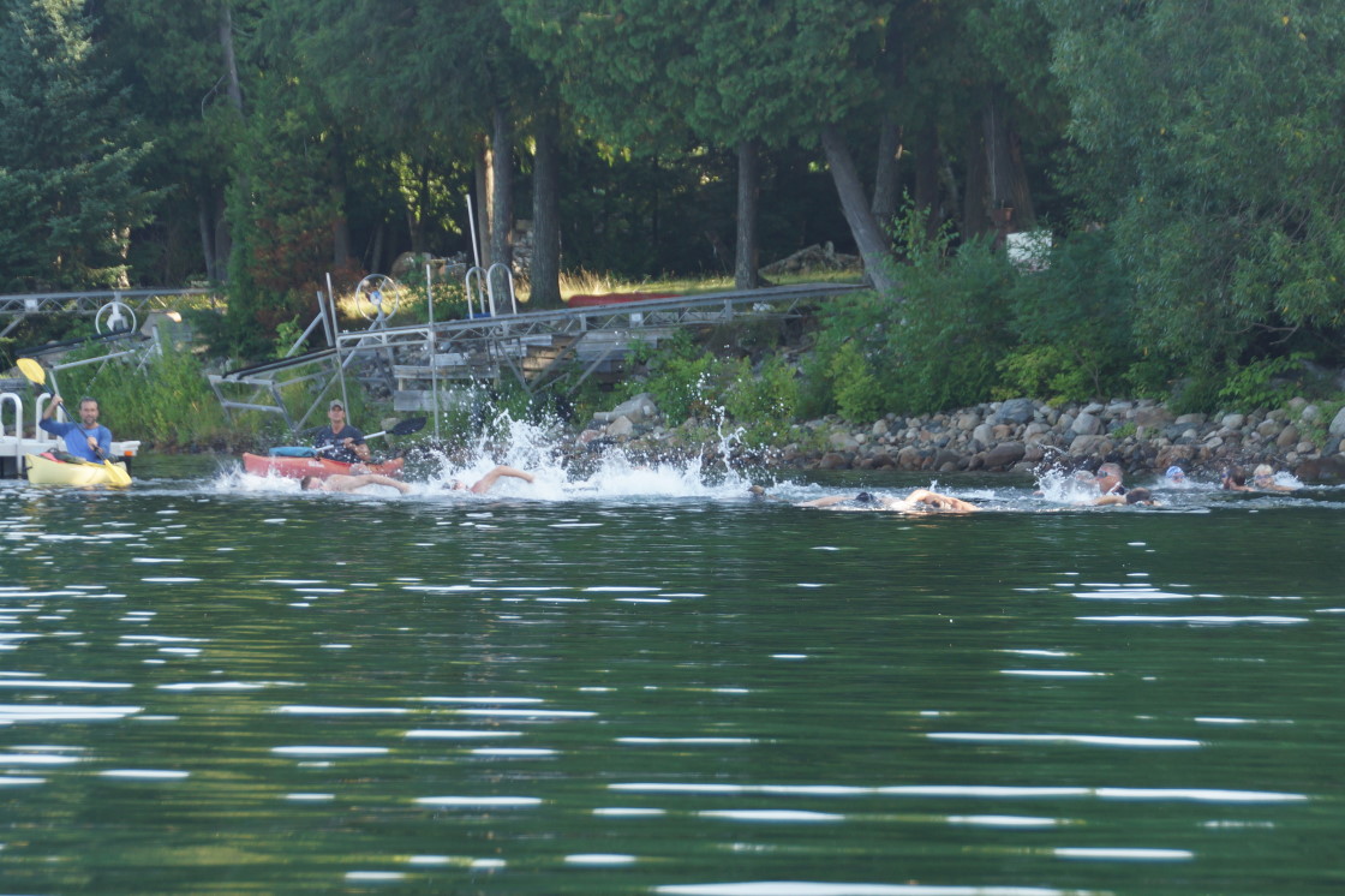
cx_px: 672
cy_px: 448
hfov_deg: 18.2
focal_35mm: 112
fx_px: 4202
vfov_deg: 12.2
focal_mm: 75
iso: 125
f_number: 5.6
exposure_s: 1/125
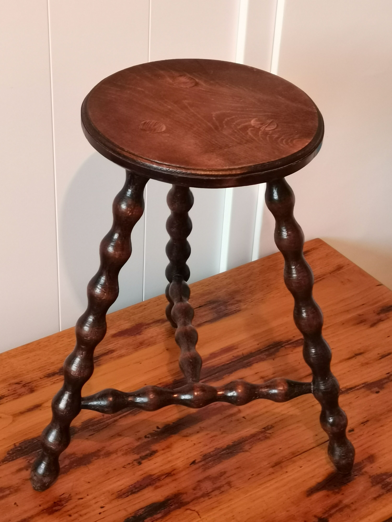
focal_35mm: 65
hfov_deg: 22.6
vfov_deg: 29.8
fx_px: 981
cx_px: 196
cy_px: 261
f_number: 1.8
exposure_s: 1/50
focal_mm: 4.75
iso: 250
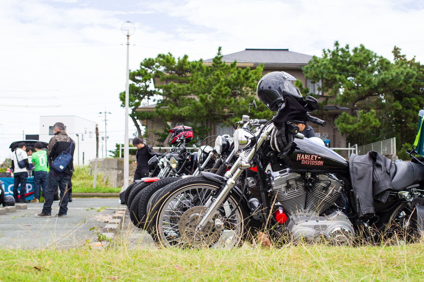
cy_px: 141
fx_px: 618
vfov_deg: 25.7
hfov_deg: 37.9
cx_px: 212
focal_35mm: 52
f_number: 5.6
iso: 100
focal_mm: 35
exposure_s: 1/200
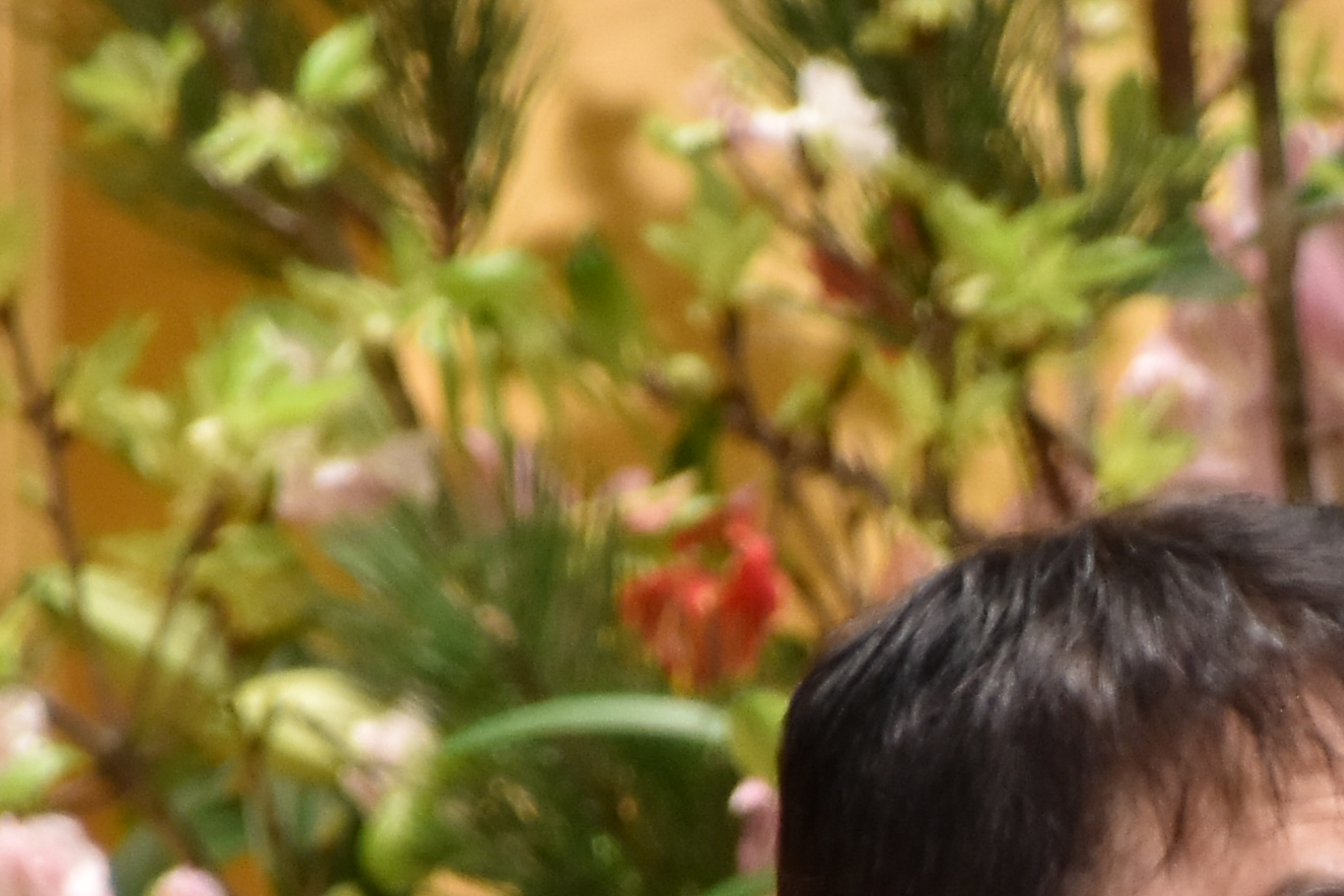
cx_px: 1223
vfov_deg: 0.7
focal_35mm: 2084
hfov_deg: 1.0
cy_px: 1094
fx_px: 77797
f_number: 6.3
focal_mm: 300
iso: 800
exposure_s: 1/40
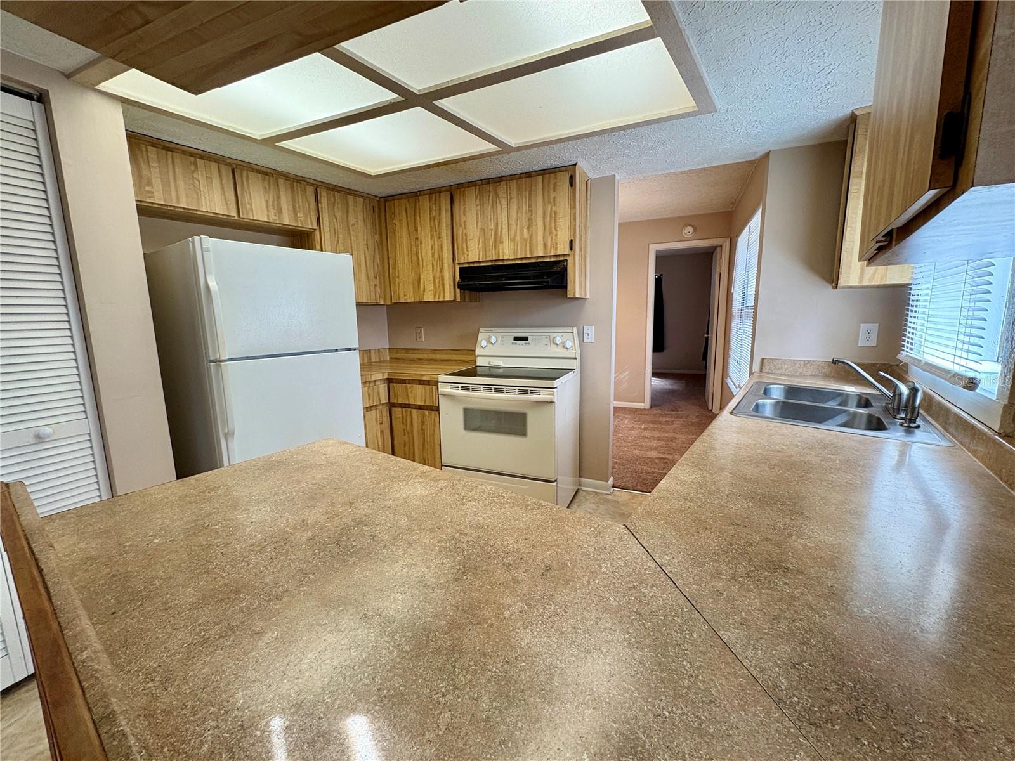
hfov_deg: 102.1
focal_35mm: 14
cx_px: 508
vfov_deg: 85.7
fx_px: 411
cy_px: 380
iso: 160
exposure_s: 1/120
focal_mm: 2.22
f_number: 2.2
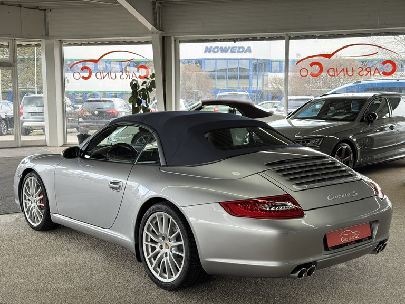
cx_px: 202
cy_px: 152
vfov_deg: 30.3
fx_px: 562
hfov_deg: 39.7
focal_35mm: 48
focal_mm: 6.76
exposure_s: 1/121
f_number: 1.78
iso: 80
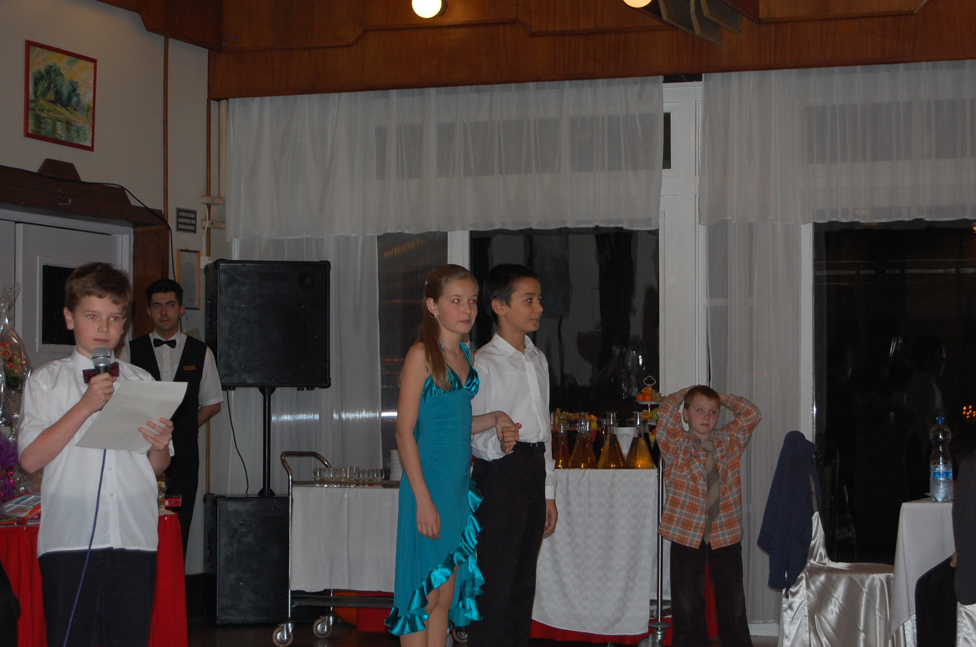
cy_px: 324
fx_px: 2233
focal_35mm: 82
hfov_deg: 24.7
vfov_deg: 16.5
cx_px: 488
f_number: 5.6
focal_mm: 55
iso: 640
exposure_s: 1/60
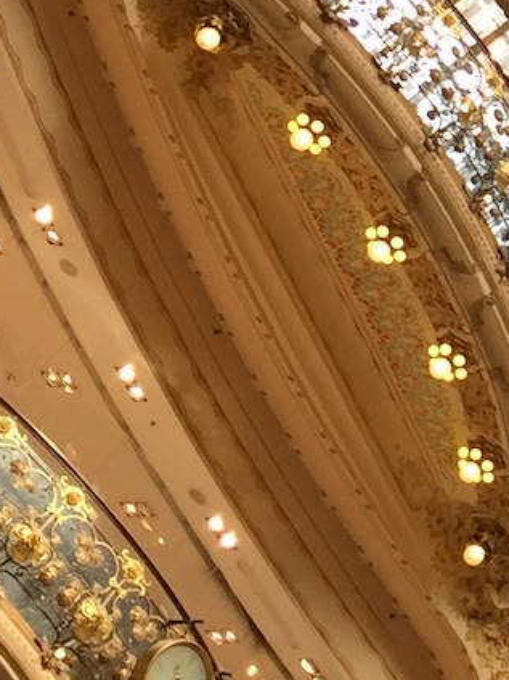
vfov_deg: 13.7
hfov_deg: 9.5
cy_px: 46
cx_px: 1108
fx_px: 2805
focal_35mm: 143
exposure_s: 1/120
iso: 40
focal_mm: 4.15
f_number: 2.2
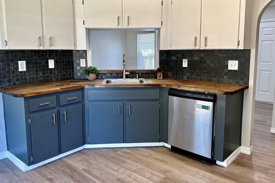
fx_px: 222
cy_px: 77
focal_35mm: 29
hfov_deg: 63.7
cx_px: 135
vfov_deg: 44.8
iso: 160
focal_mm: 6.86
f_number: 1.78
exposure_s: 1/120
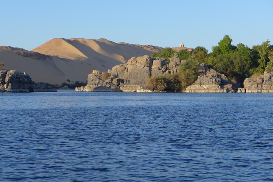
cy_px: 91
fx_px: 683
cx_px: 136
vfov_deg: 15.2
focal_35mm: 90
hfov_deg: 22.6
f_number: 2.8
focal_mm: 17.7
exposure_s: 1/1000
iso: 80
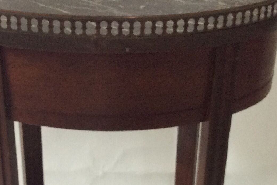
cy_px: 199
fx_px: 639
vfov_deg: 16.0
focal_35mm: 83
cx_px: 115
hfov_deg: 24.4
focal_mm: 3.3
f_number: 2.4
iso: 100
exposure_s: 1/25
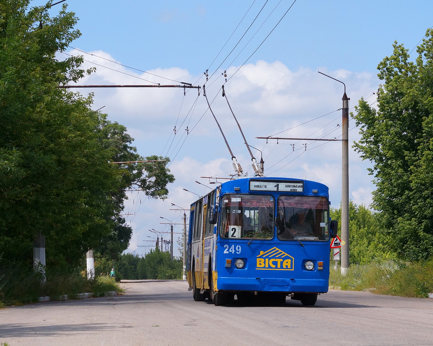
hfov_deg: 20.5
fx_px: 1199
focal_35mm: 94
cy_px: 173
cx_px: 259
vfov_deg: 16.4
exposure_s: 1/1250
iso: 400
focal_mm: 55
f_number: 9
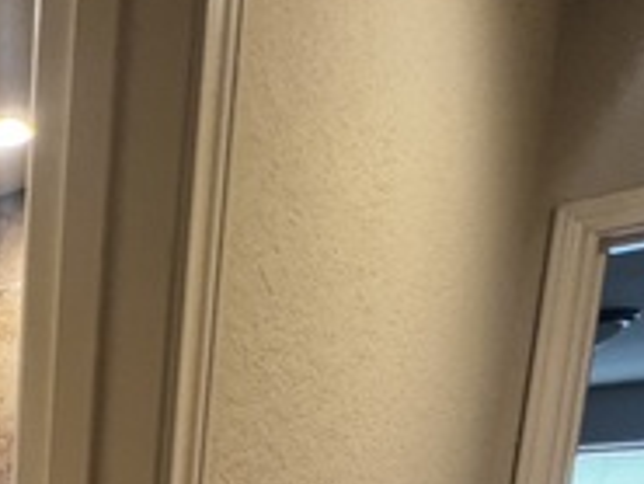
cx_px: -240
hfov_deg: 30.5
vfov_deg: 24.8
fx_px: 838
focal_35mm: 45
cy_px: 728
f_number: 1.8
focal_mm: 1.57
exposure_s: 1/60
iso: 200
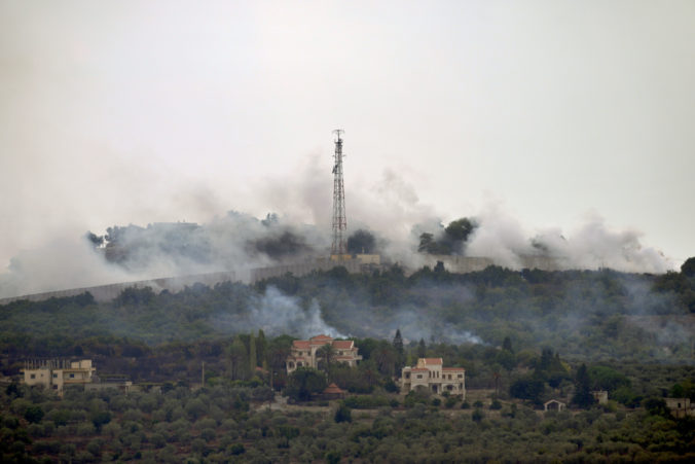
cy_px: 232
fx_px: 11585
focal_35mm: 600
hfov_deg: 3.4
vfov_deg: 2.3
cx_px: 348
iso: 125
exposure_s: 1/1250
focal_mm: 600
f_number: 5.6
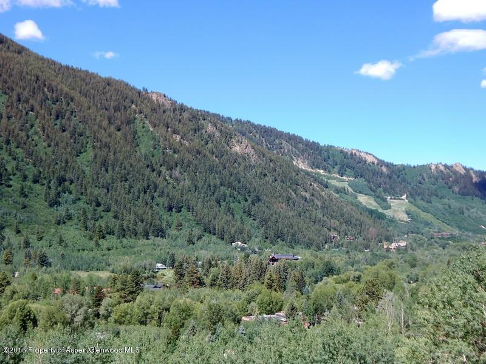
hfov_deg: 39.7
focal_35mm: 48
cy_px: 182
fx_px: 674
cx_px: 243
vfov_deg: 30.3
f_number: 3.7
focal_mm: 8.6
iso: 125
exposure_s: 1/640
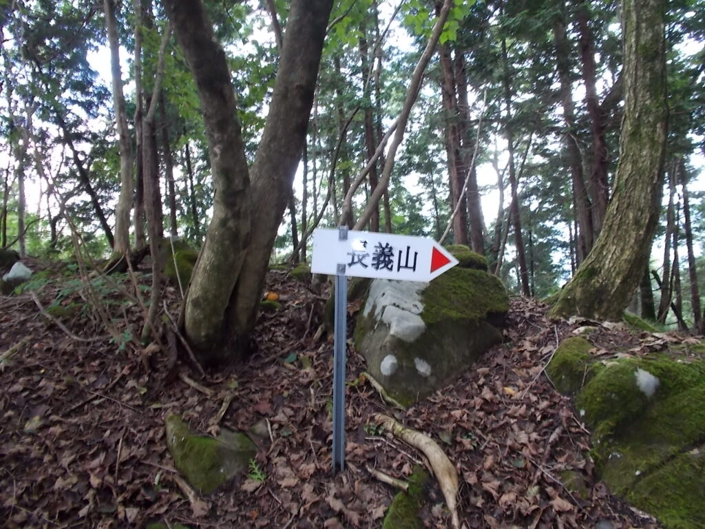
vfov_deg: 53.1
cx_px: 352
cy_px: 264
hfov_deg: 67.3
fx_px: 530
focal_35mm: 26
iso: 200
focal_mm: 4.6
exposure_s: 1/25
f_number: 3.2
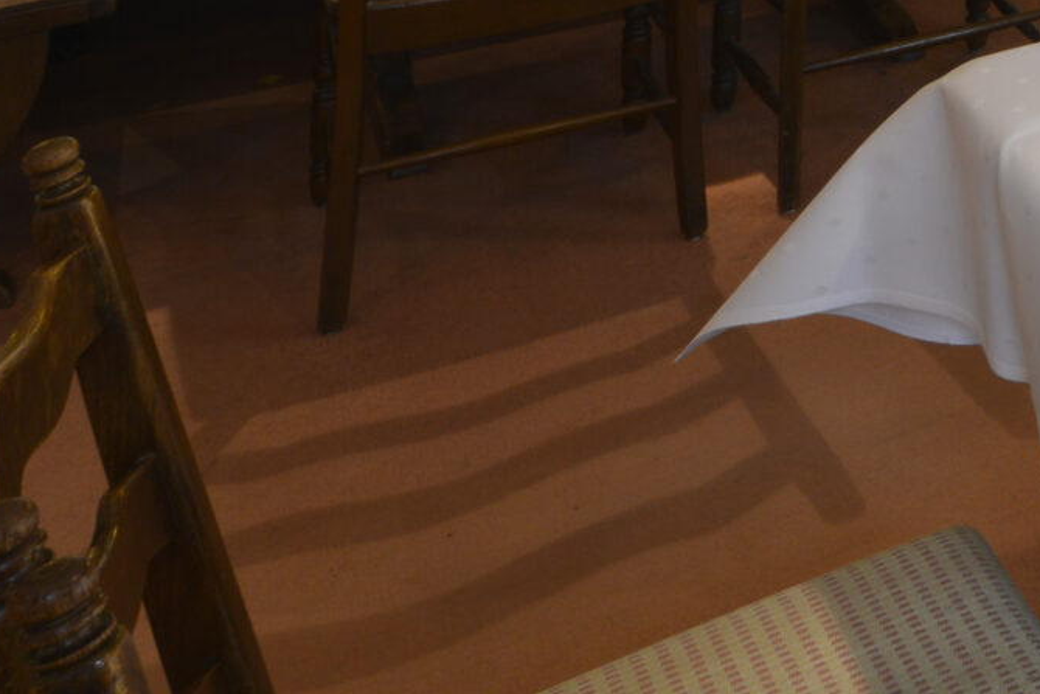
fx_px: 1878
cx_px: 1793
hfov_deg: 21.8
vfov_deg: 18.7
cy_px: -327
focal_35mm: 65
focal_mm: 17
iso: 400
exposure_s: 1.3
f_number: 14
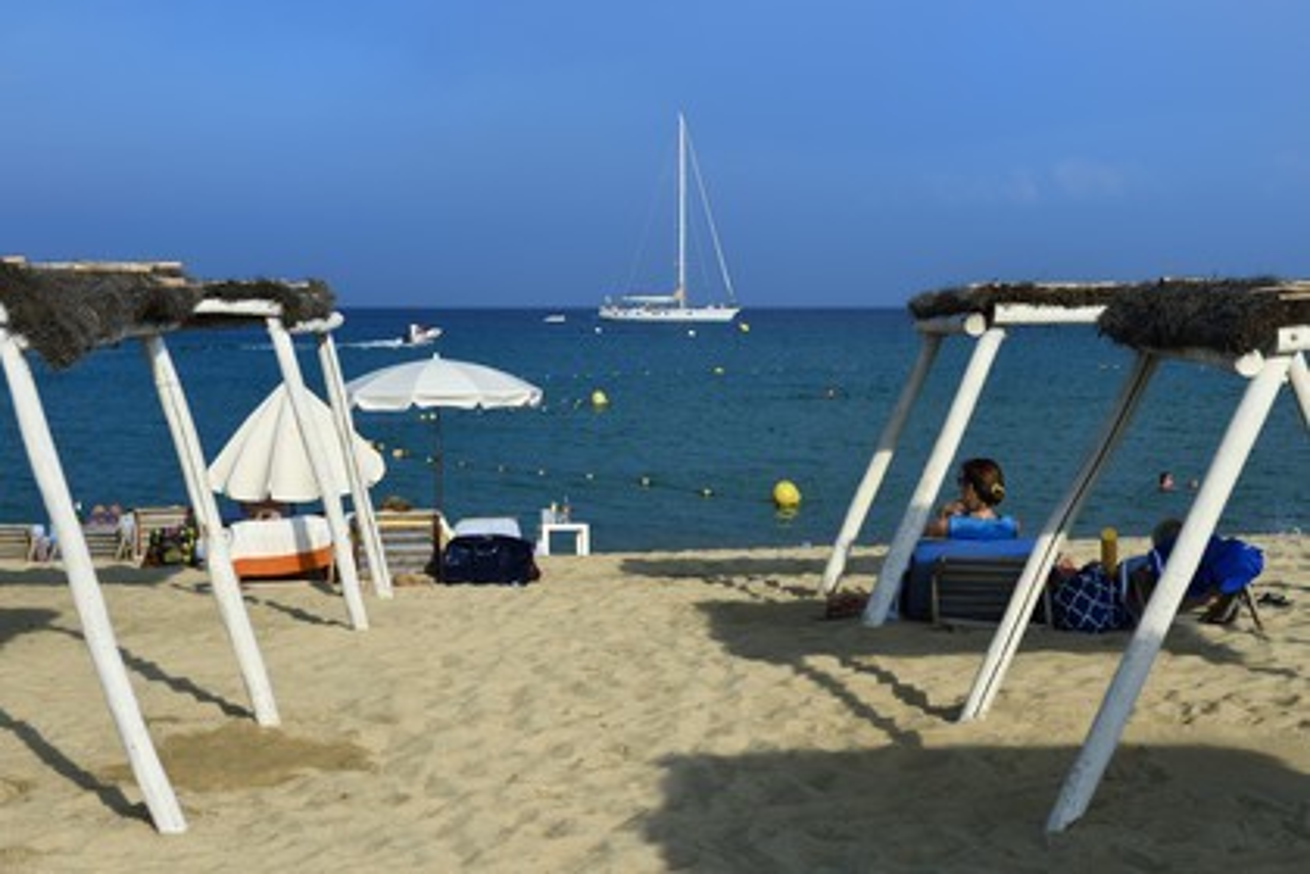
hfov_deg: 28.8
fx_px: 2547
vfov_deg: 19.5
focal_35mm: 70
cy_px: 437
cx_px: 655
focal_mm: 70
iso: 200
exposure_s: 1/200
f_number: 14
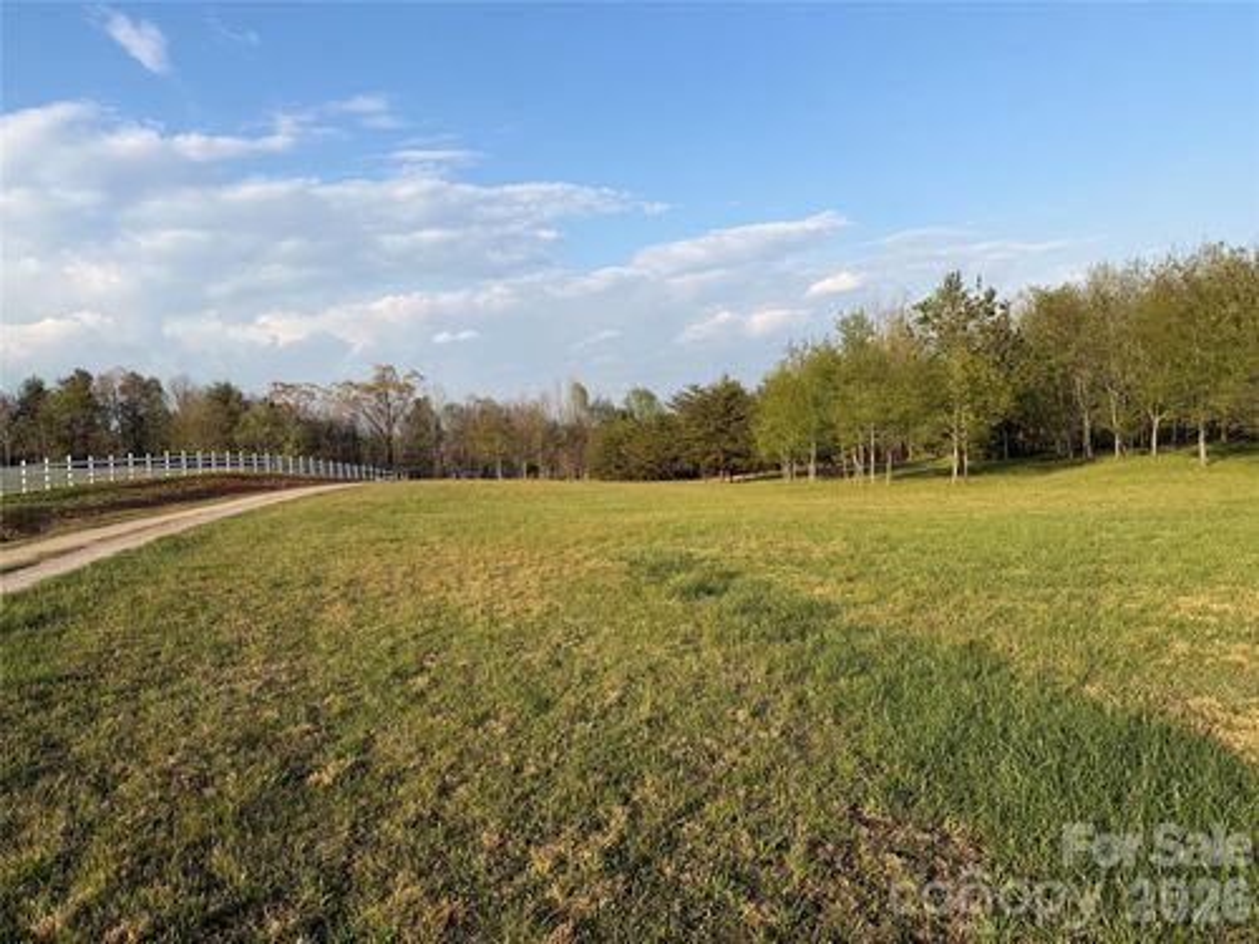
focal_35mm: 24
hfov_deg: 71.6
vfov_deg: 56.8
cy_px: 472
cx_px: 630
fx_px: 873
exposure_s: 1/3145
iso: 80
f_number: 1.78
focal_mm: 6.76
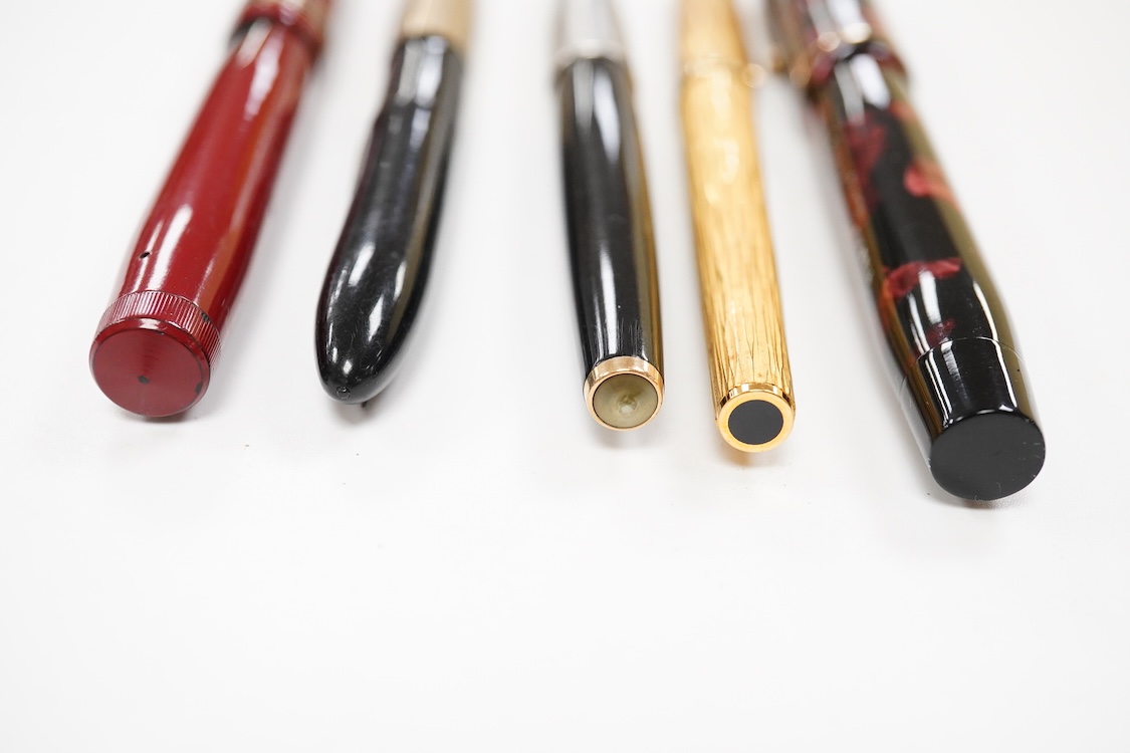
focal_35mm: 45
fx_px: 1412
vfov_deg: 29.9
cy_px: 376
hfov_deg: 43.6
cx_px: 565
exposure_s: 1/200
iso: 2500
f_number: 8
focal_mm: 30
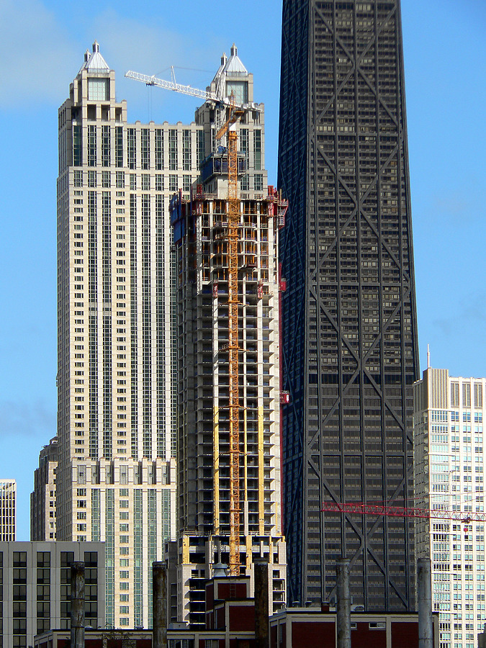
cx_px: 243
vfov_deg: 8.2
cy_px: 324
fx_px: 4530
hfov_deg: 6.1
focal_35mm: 242
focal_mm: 40.2
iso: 80
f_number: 4.6
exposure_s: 1/640
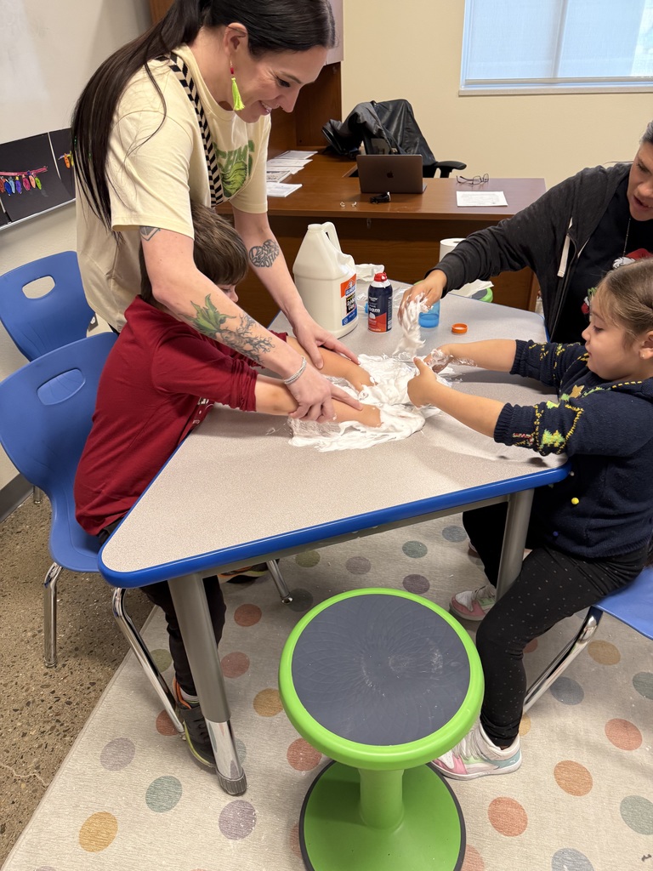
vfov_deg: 71.6
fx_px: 604
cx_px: 326
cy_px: 436
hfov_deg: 56.8
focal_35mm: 24
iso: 200
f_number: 1.78
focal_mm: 6.76
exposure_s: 1/85
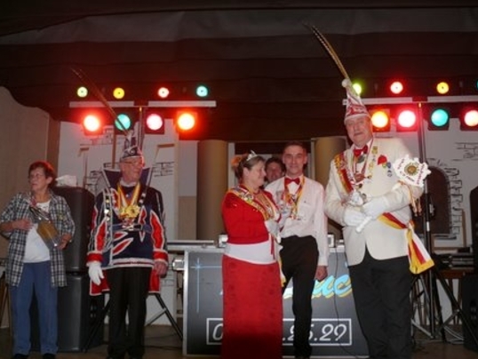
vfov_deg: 36.8
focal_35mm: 39
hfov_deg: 47.8
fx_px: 539
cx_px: 249
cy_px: 172
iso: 100
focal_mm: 7.4
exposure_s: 1/30
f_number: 2.8
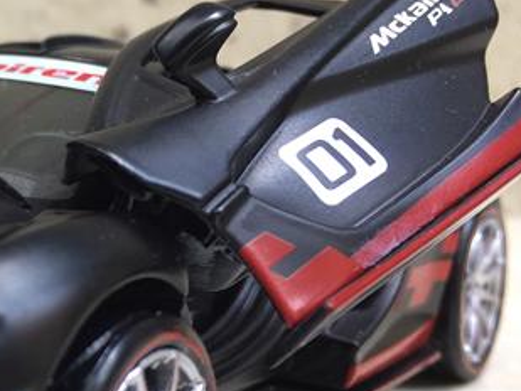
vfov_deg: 19.7
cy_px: 206
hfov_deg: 23.8
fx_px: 1129
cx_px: -94
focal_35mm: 75
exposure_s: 1/50
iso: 40
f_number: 2.2
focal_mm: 4.15
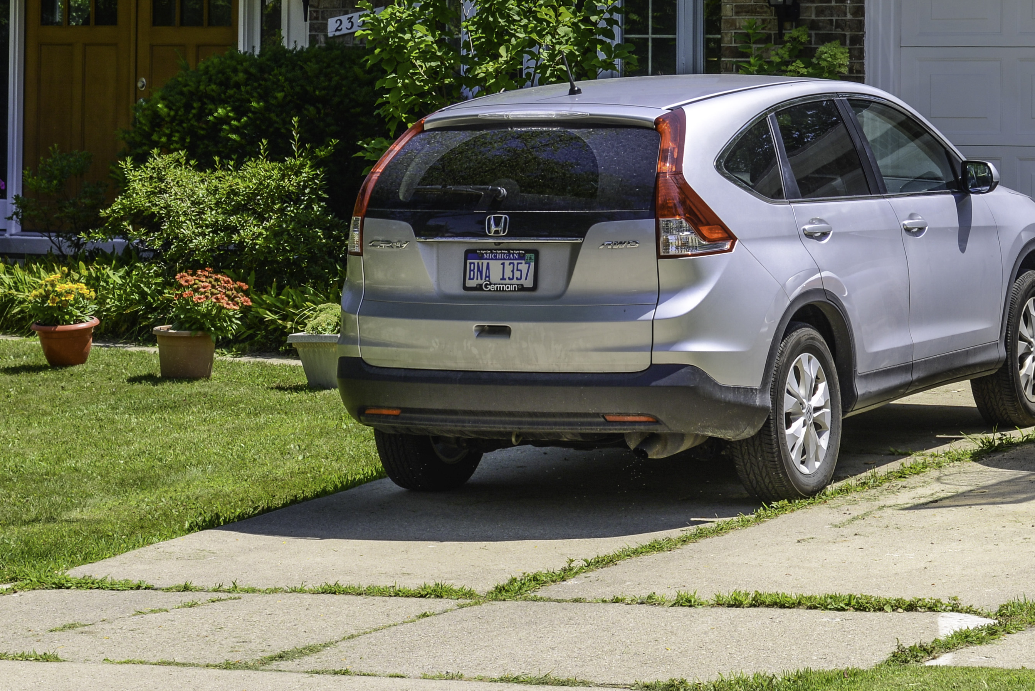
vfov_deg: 9.9
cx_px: 614
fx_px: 3940
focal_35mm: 137
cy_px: -74
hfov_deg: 15.0
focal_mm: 50
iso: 100
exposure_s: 1/250
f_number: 8
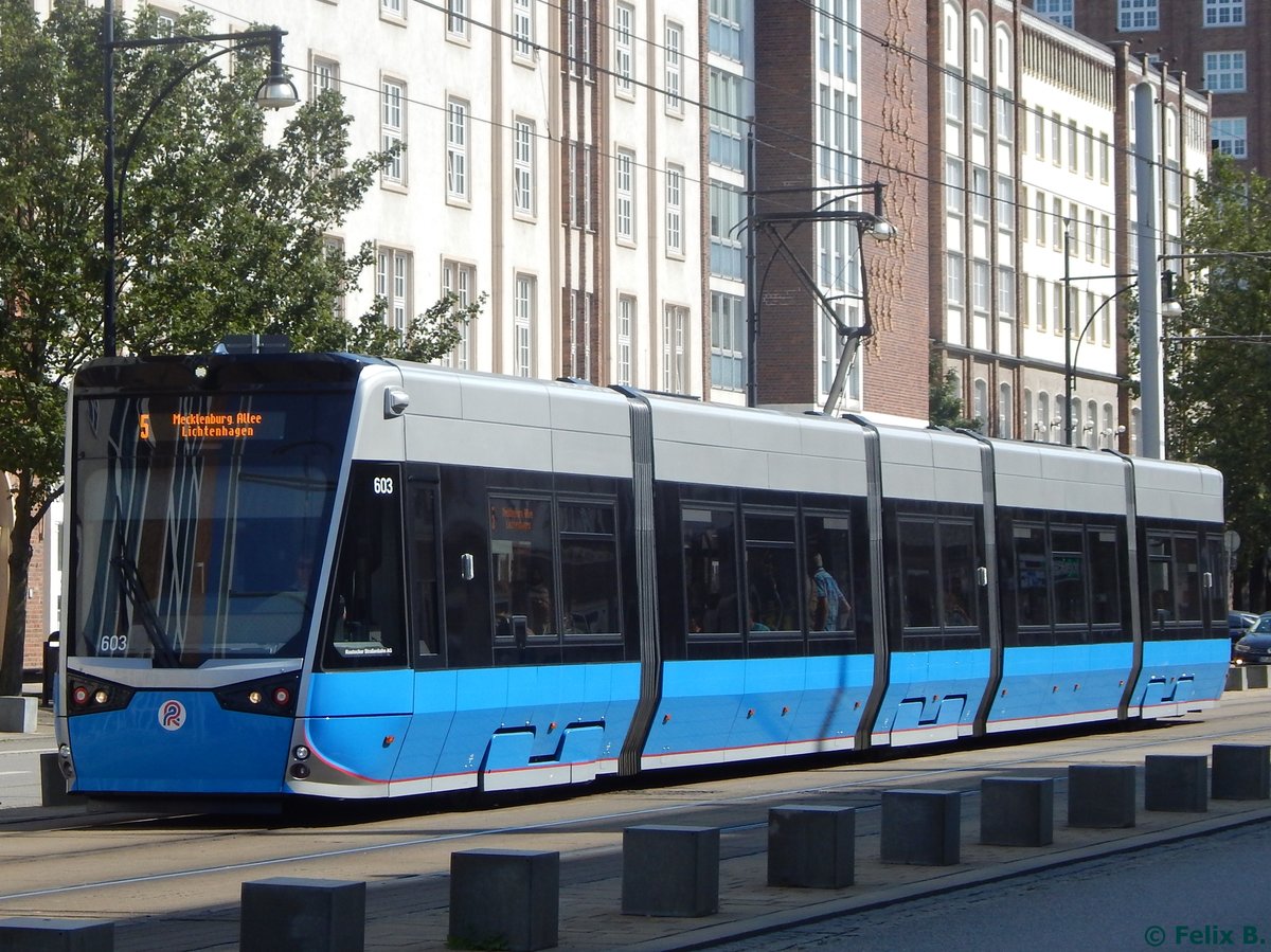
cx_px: 636
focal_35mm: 93
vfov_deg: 15.9
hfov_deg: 21.1
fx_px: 3413
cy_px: 476
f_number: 4.4
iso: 125
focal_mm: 16.6
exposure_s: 1/800
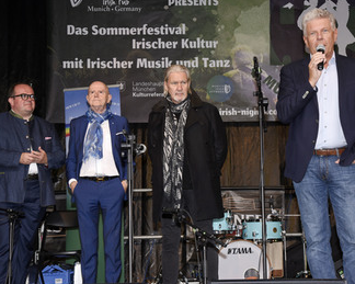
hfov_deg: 23.6
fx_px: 851
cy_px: 135
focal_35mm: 81
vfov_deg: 18.9
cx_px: 199
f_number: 8
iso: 500
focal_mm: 62
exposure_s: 1/160
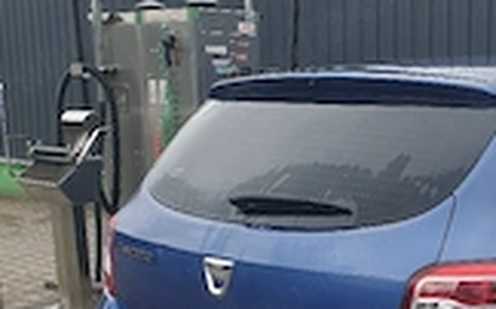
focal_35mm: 68
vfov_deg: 18.6
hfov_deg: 29.6
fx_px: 919
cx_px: 386
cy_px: 312
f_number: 2.4
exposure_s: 1/333
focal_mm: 4.3
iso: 50
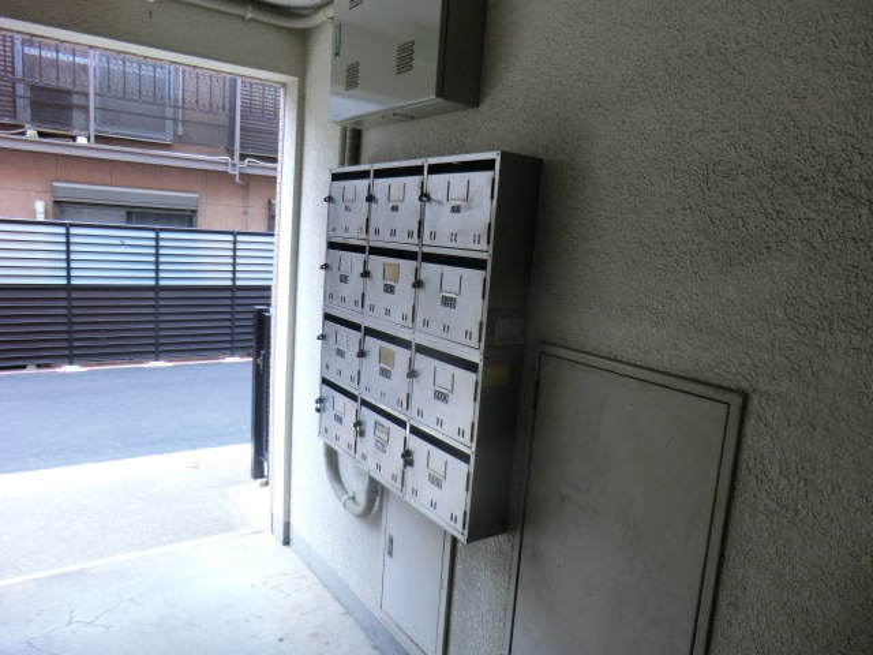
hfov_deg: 71.6
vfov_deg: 56.8
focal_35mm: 24
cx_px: 436
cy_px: 328
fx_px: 605
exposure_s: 1/100
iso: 80
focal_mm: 4.3
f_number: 3.2
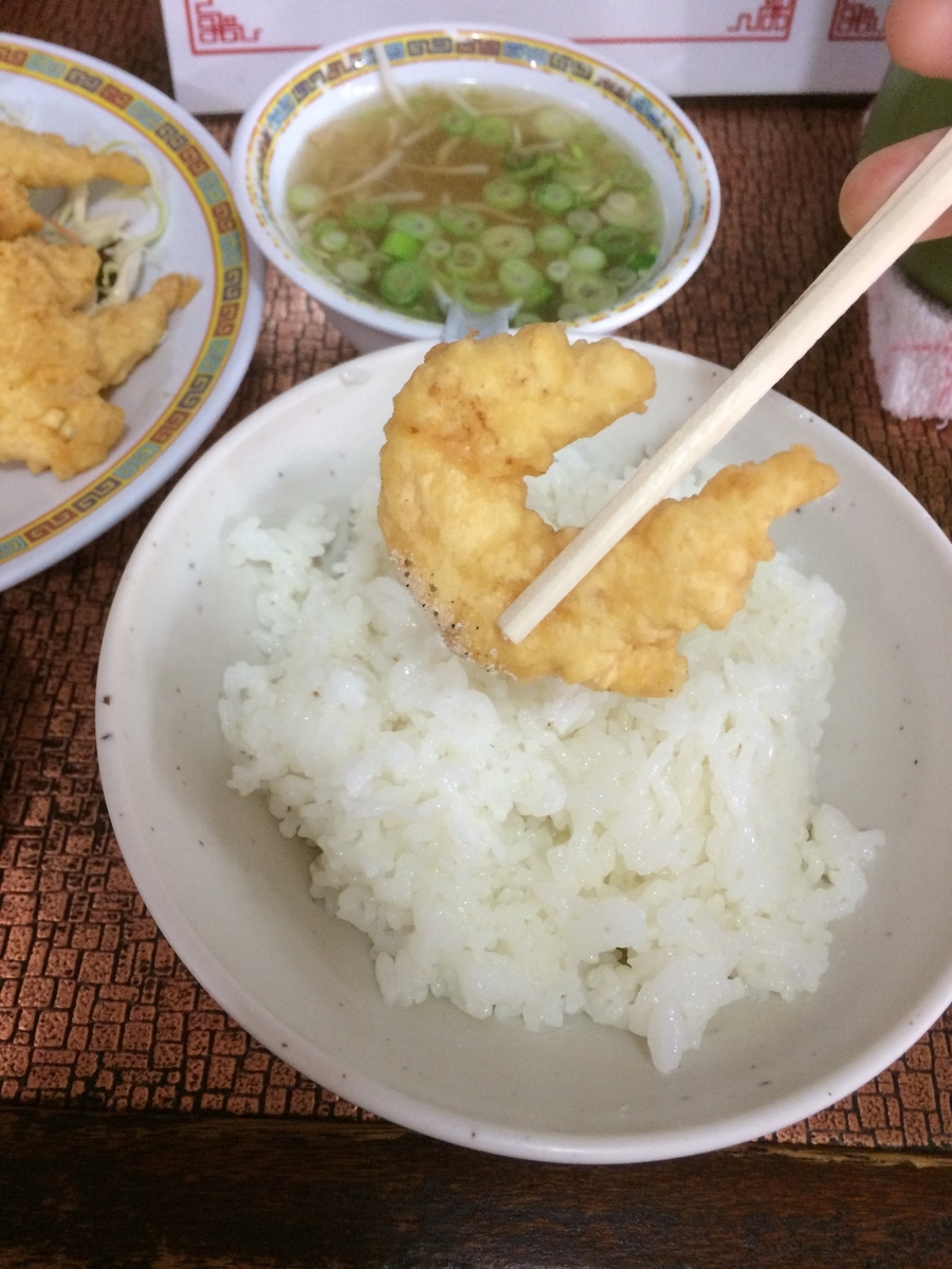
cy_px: 634
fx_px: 1063
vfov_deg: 61.7
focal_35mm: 29
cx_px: 476
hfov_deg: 48.2
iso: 200
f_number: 2.2
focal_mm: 4.15
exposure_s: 1/30
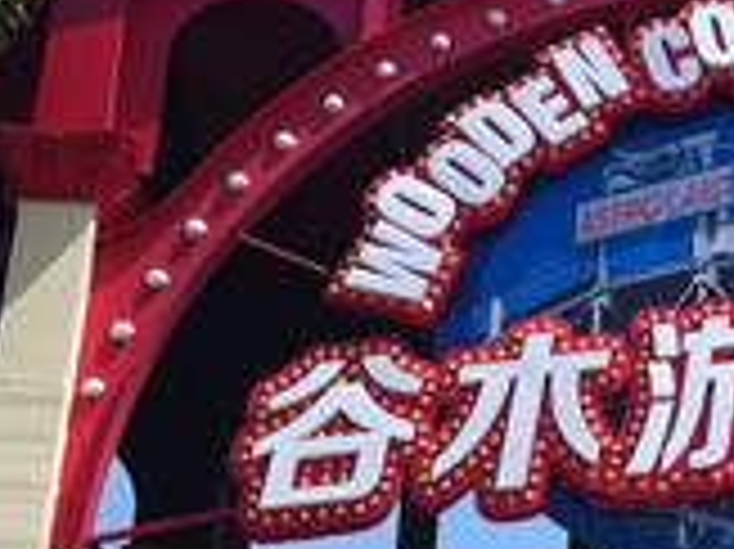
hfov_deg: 14.9
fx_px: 2733
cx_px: 838
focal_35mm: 129
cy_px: 292
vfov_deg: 11.5
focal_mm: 3.85
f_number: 2.8
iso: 80
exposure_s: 1/1160
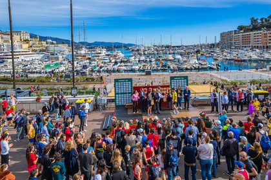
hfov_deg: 78.6
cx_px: 136
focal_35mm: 22
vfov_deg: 57.2
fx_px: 166
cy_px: 90
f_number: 2.8
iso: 100
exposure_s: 1/1600
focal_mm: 8.4
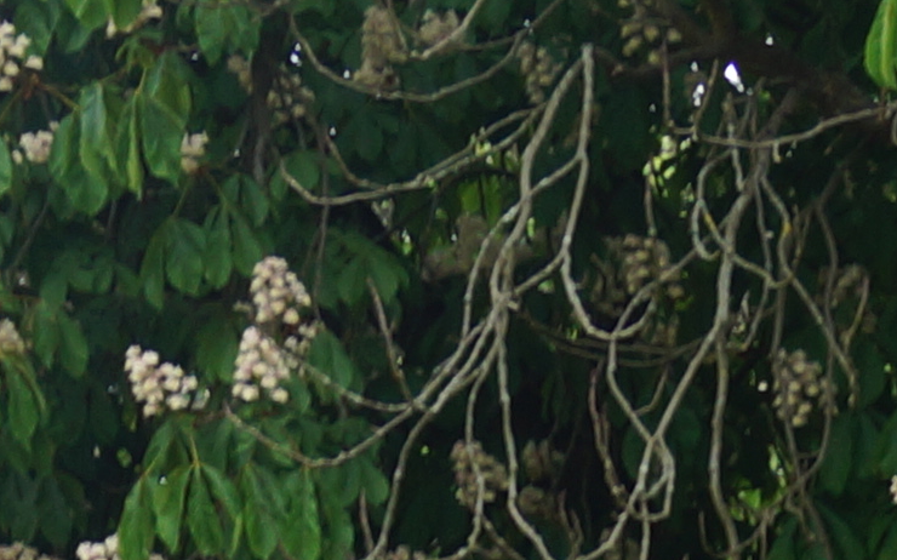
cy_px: 2088
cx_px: -114
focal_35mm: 338
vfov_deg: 3.7
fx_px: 8260
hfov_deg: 6.2
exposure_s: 1/80
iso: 100
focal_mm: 30
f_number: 5.6
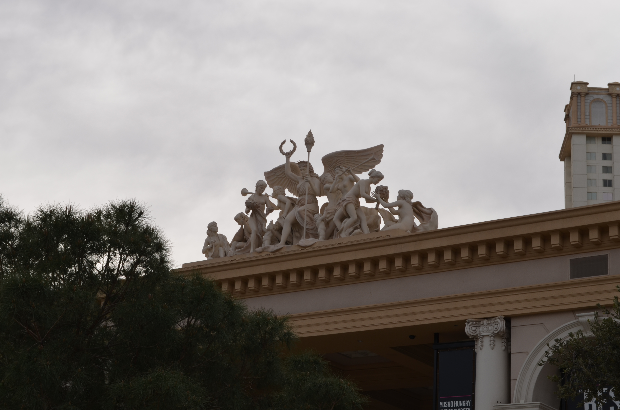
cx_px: 310
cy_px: 205
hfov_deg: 29.9
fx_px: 1160
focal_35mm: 68
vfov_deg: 20.1
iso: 100
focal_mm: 45
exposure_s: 1/200
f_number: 13
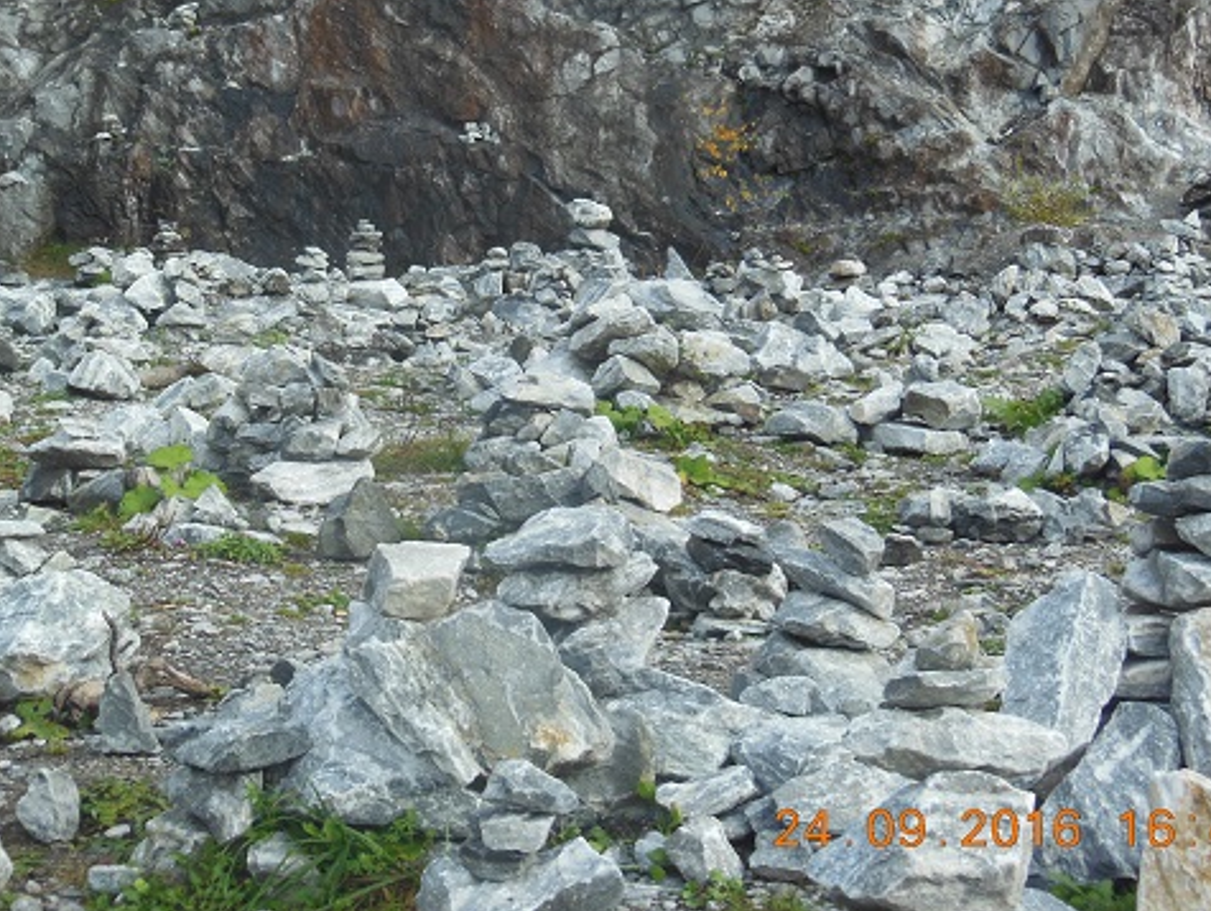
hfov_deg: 27.7
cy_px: 334
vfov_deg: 21.0
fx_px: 2451
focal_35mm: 70
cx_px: 518
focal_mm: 9.3
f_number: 4.7
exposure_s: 1/250
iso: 125
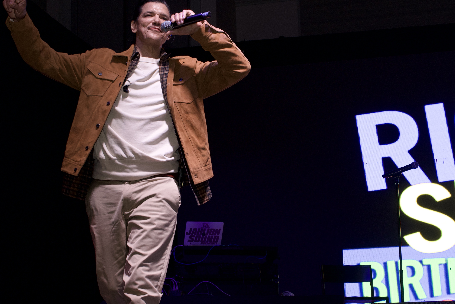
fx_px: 1011
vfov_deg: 17.1
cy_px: 147
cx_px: 208
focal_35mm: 80
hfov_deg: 25.3
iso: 640
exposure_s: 1/200
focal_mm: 35
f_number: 5.6
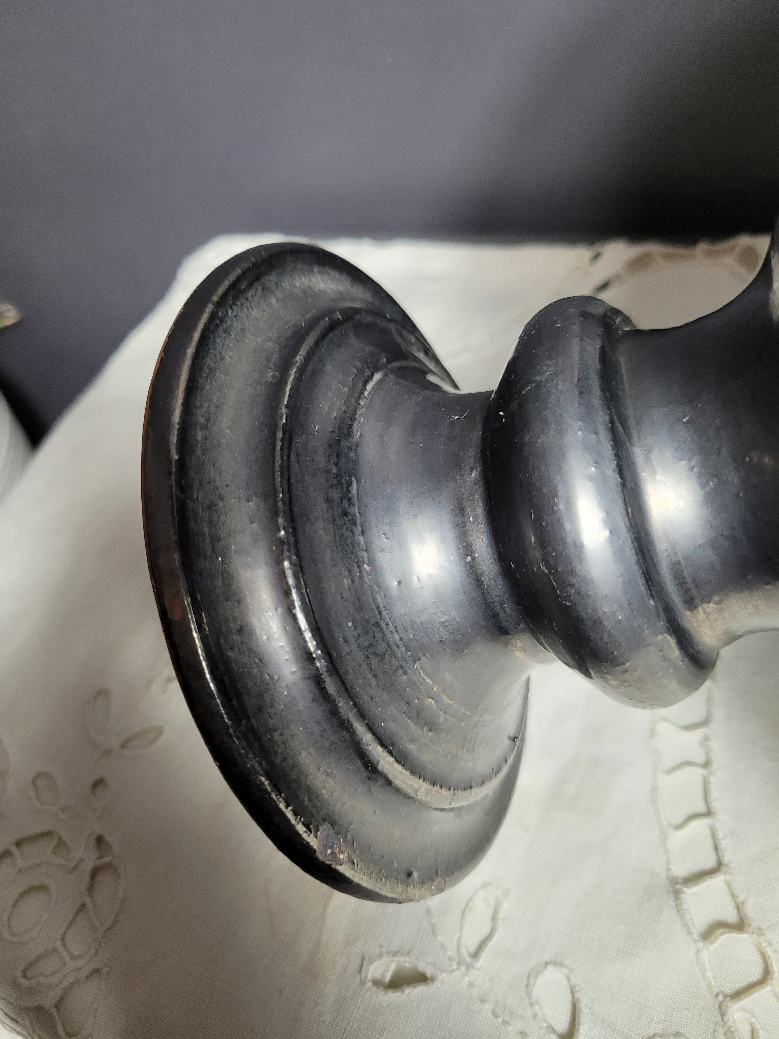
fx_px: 780
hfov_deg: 53.1
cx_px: 390
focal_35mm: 26
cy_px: 520
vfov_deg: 67.3
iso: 250
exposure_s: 1/100
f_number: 1.8
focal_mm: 5.4
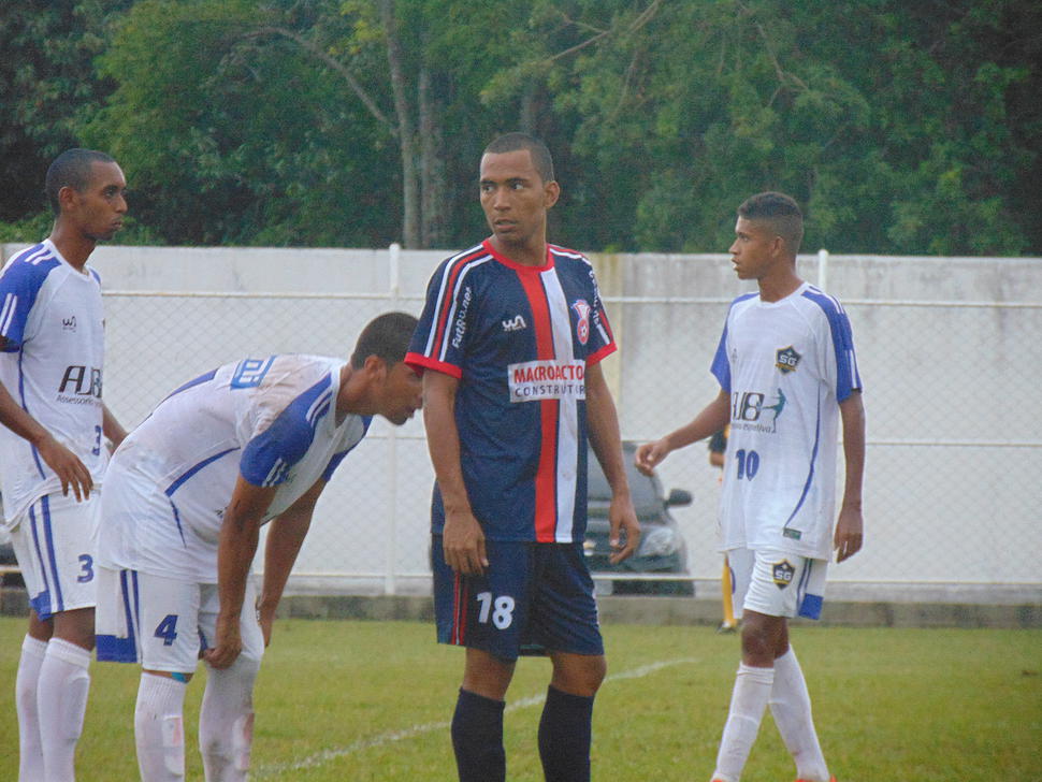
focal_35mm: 379
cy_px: 391
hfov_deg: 5.2
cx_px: 521
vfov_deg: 3.9
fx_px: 11411
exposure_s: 1/100
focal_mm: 68
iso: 400
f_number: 4.2
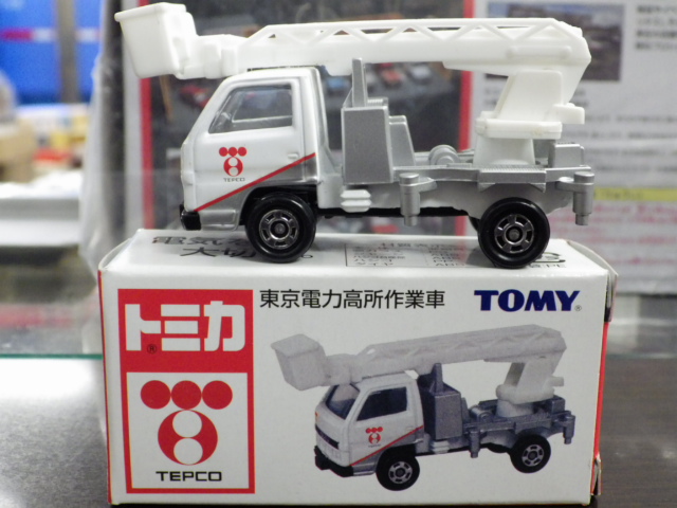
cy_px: 254
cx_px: 338
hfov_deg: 38.2
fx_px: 978
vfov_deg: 29.1
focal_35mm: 50
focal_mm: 9
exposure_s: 1/30
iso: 800
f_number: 3.8
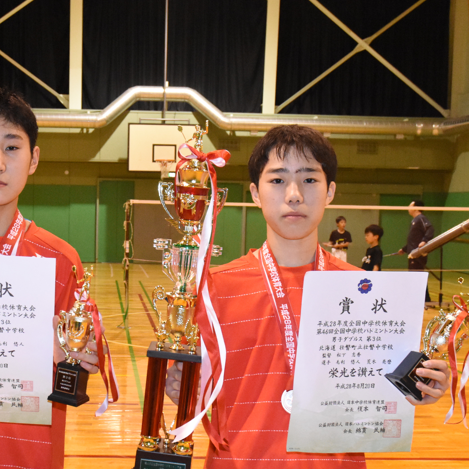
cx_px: 116
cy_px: 274
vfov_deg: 29.6
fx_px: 886
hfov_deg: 29.2
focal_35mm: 58
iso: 7200
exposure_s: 1/60
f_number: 6.3
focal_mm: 25
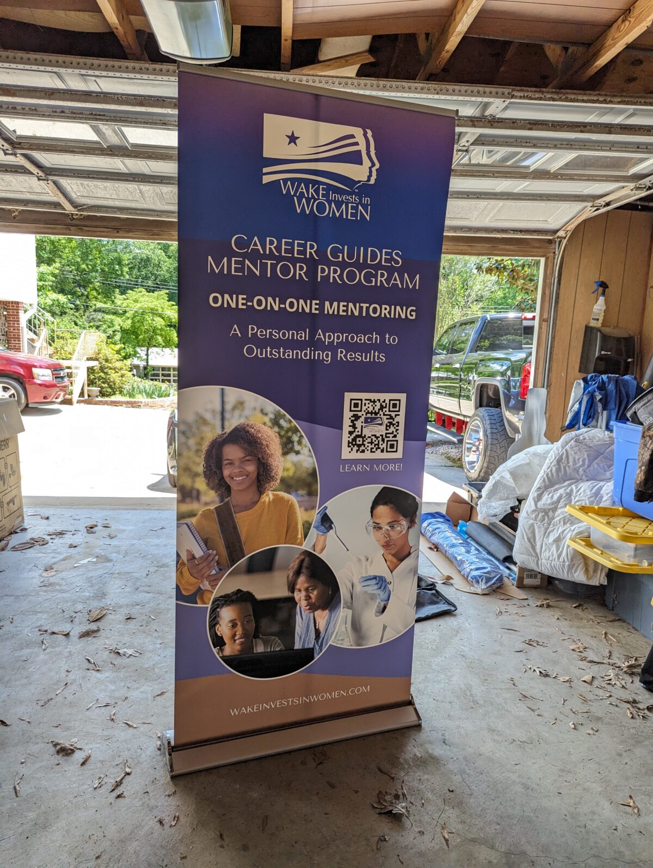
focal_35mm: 24
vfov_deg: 71.5
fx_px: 602
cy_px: 434
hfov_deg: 56.9
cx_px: 326
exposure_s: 1/200
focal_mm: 6.81
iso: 38
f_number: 1.85
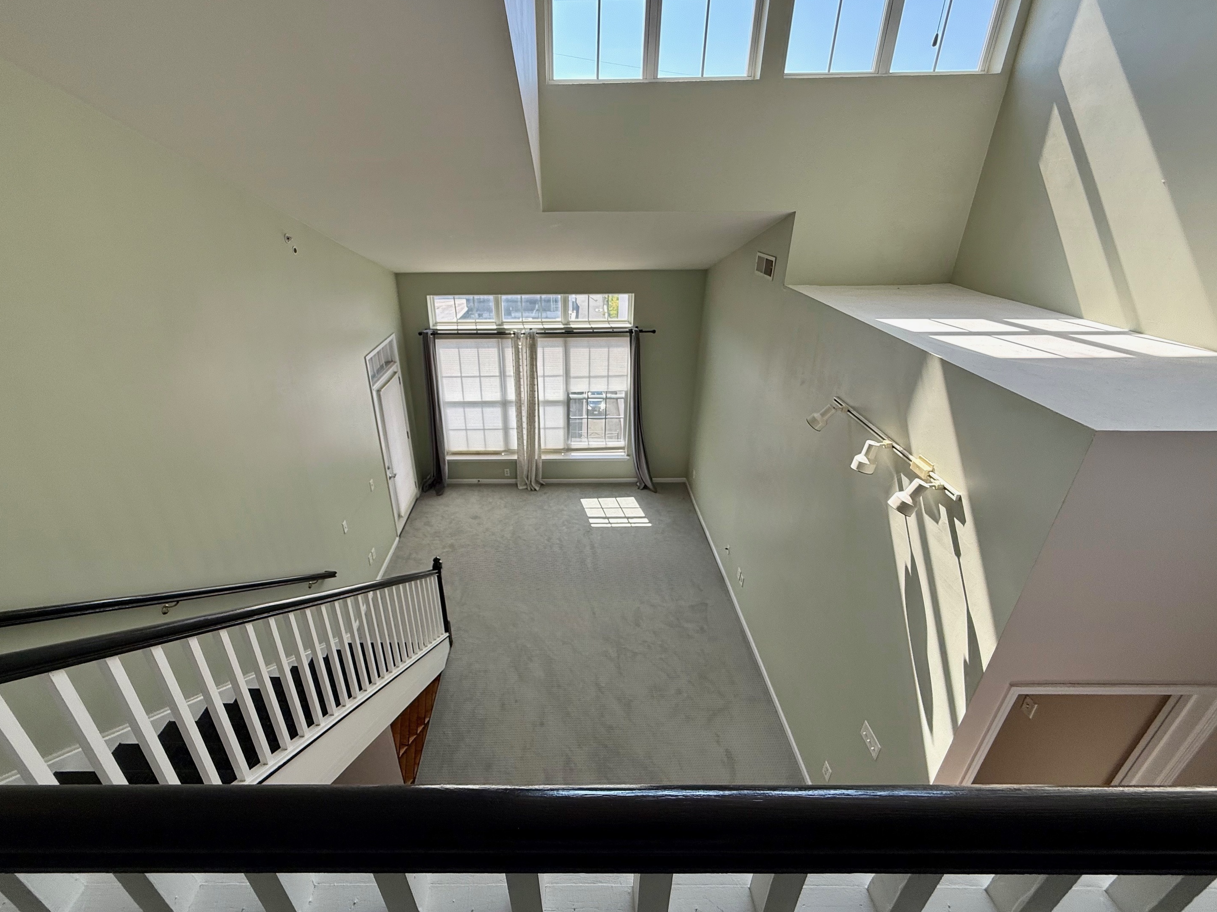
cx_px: 567
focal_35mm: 15
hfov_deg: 98.0
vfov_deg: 81.7
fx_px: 527
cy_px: 428
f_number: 2.2
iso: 64
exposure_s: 1/400
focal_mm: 2.22
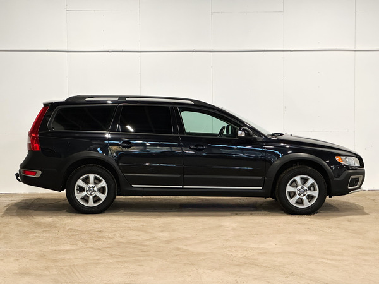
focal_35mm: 77
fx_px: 843
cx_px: 190
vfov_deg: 19.1
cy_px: 142
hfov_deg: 25.3
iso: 400
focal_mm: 9
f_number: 2.8
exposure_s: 1/50
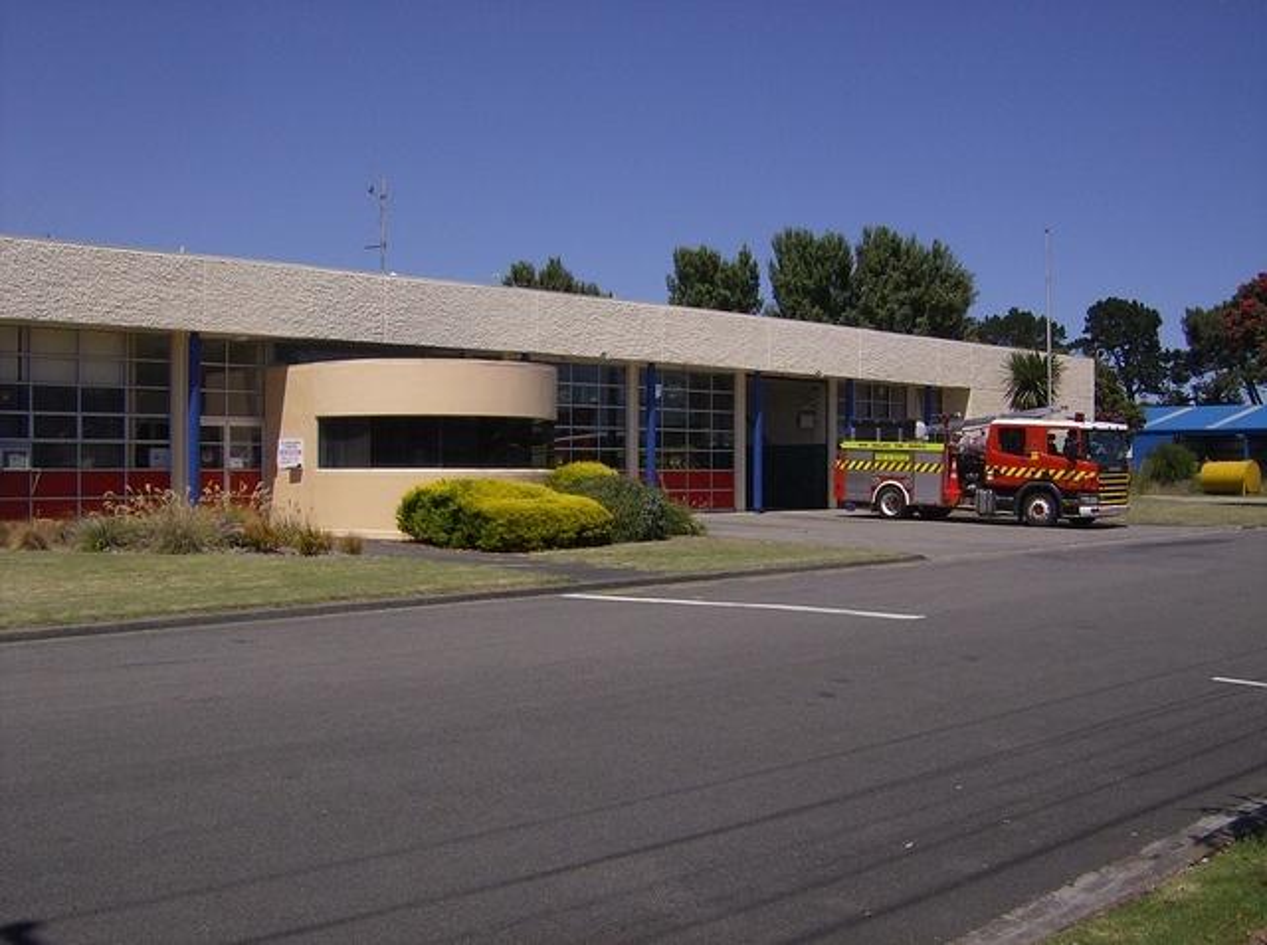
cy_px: 472
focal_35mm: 36
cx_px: 634
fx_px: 1315
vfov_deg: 39.5
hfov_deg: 51.5
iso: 100
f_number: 4.7
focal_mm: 6
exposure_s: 1/1299
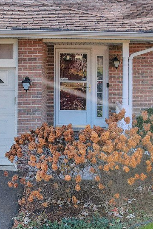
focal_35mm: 66
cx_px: 60
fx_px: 421
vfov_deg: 30.5
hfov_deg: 20.6
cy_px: 122
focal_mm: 8.38
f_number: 2.8
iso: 100
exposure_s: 1/320
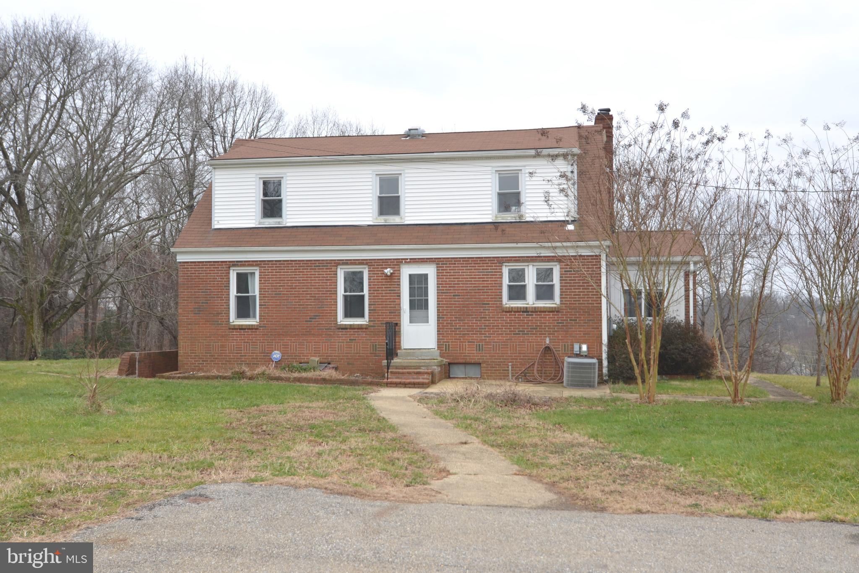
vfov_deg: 36.9
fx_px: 859
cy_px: 286
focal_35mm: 36
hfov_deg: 53.1
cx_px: 430
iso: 100
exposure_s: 1/125
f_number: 5.6
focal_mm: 24
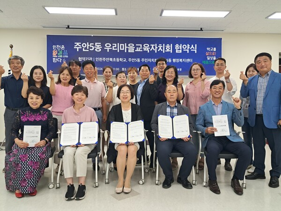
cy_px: 106
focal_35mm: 27
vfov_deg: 51.4
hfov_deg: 65.3
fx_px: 219
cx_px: 140
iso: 125
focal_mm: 4
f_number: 1.8
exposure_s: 1/50
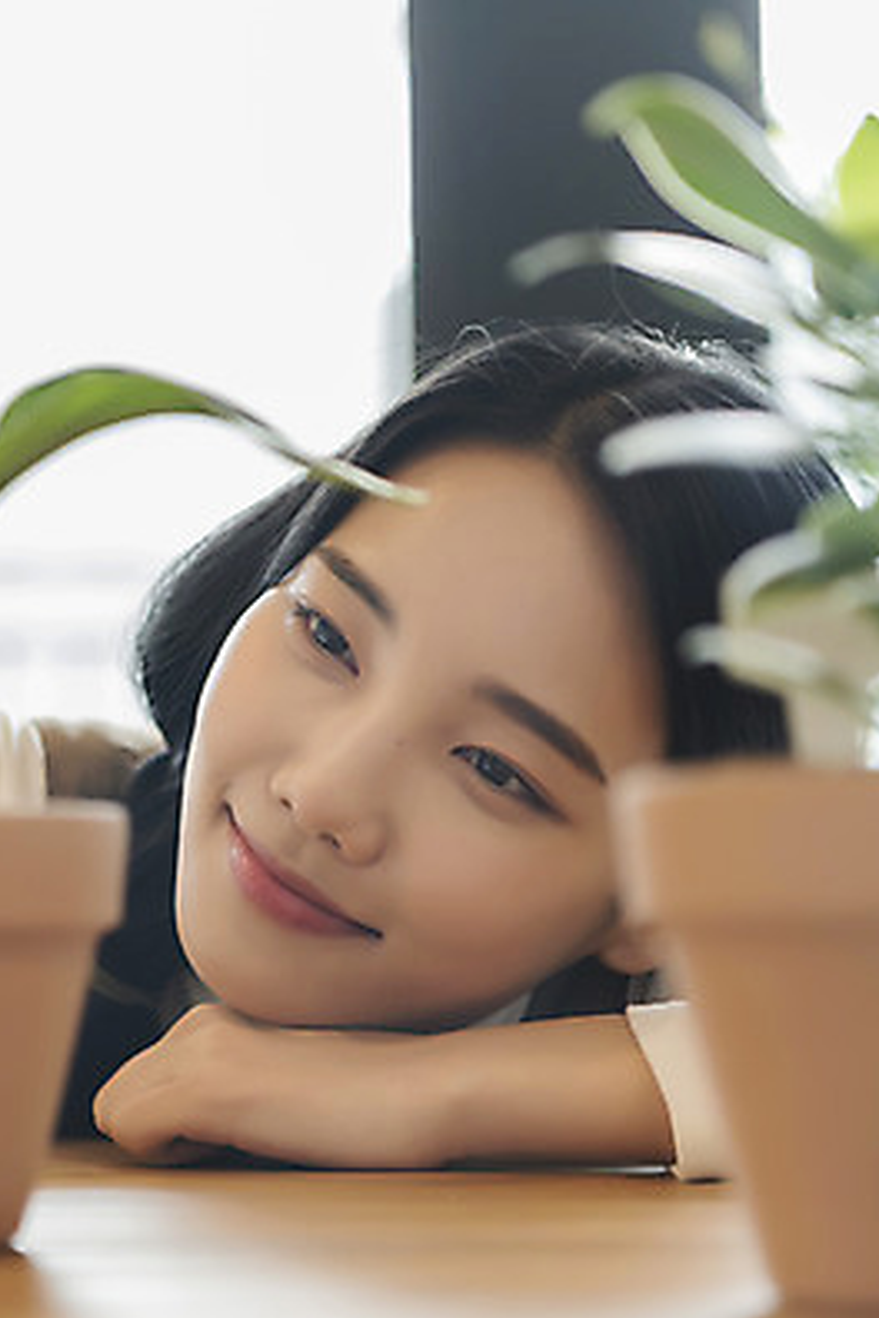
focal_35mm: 106
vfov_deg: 19.3
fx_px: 3882
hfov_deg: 12.8
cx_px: 132
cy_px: 662
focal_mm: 70
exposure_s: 1/100
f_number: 2.8
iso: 400
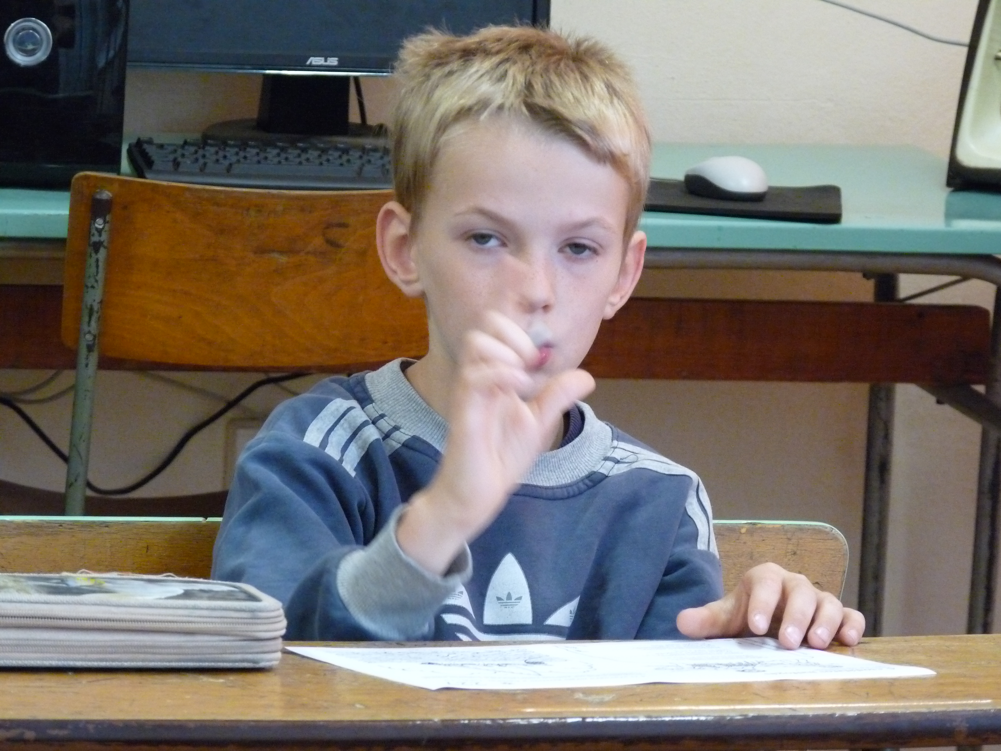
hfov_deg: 11.0
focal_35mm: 180
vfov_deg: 8.2
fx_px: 5205
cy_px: 376
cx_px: 500
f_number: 3.7
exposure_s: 1/50
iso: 800
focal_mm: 32
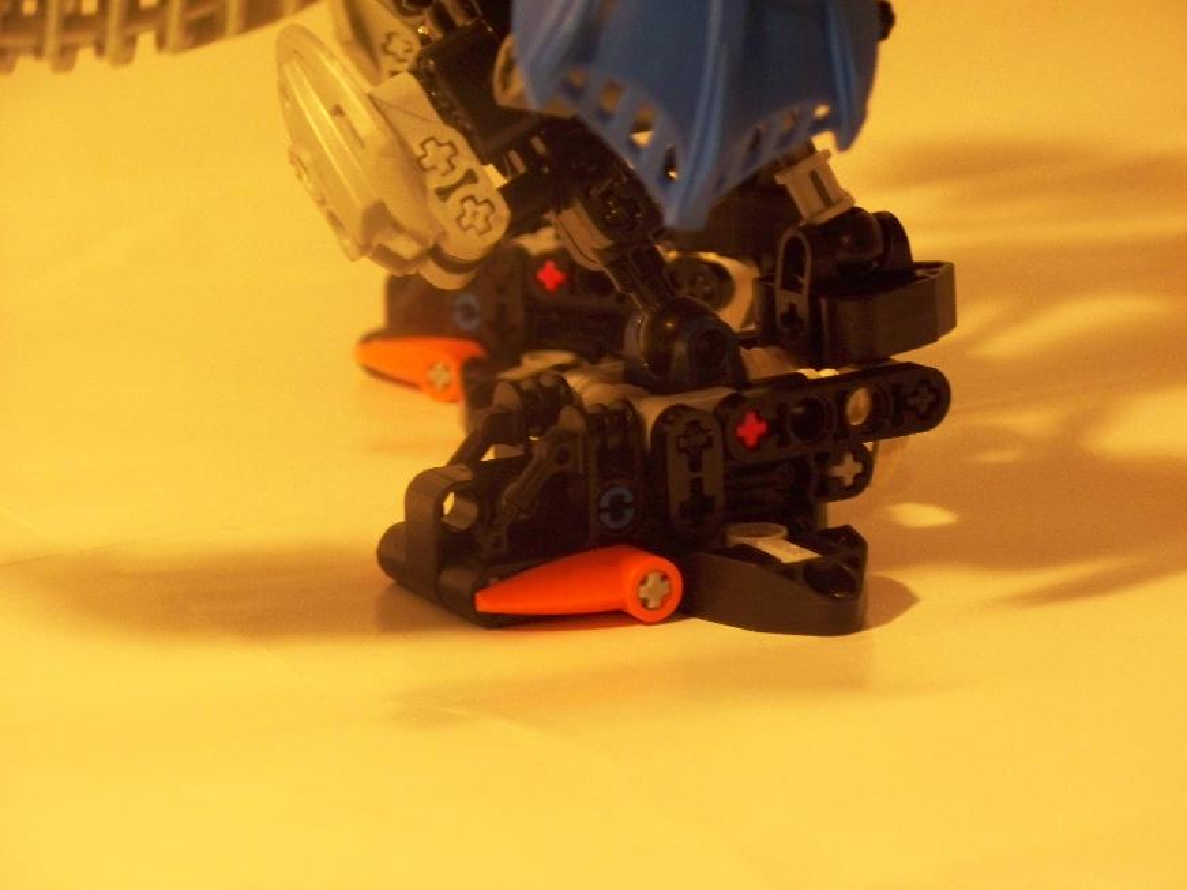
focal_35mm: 103
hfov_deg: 19.1
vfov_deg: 14.4
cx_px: 594
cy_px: 445
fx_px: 3531
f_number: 3.8
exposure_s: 1/25
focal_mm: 22.05
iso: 400
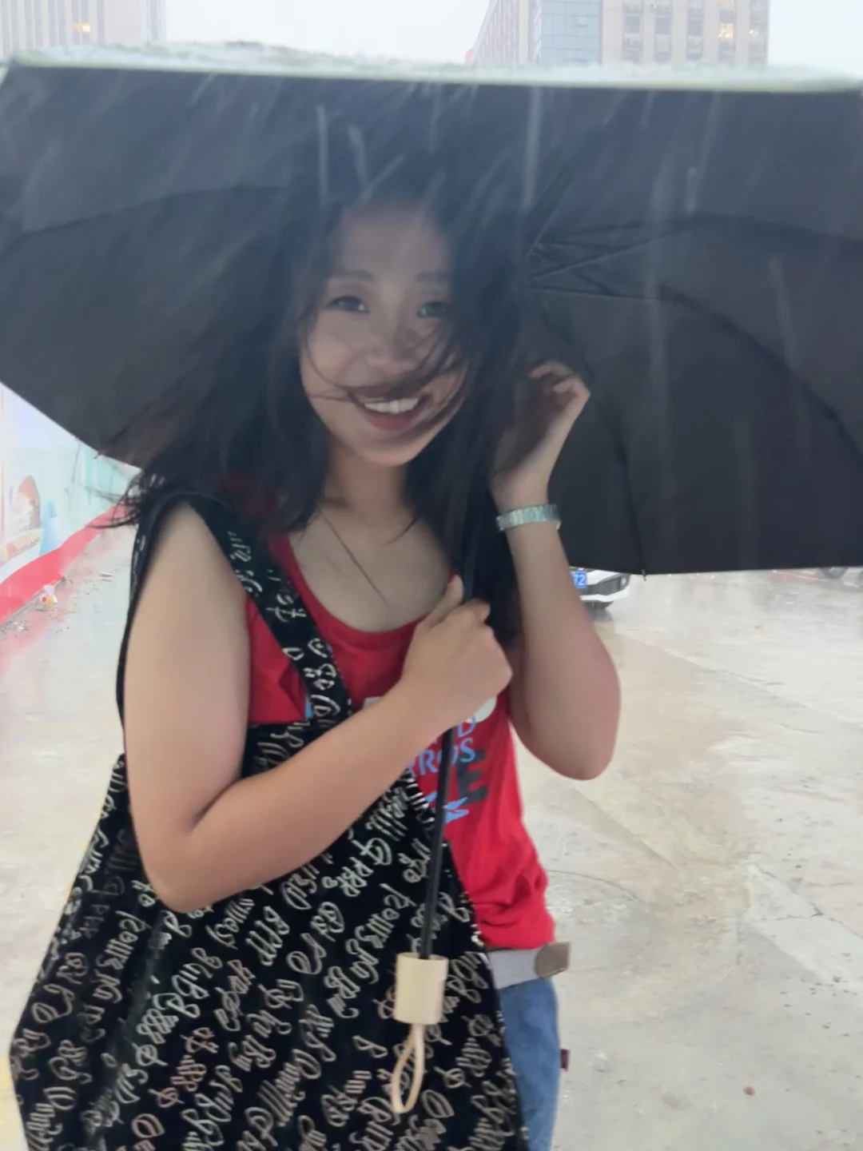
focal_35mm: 26
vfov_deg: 67.3
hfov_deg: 53.1
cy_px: 576
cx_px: 432
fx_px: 864
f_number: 1.6
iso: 800
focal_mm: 5.96
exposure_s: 1/30
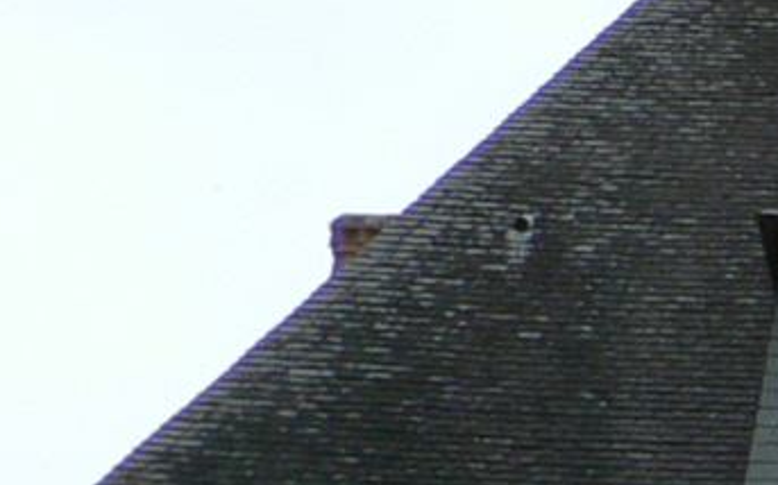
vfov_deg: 5.7
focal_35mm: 228
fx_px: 4832
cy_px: 669
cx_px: 2250
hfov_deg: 8.0
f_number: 5.6
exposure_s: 1/400
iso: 100
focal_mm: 6
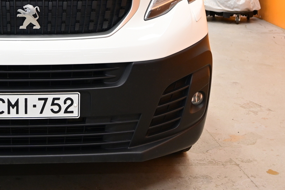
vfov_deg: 16.7
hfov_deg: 24.8
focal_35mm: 81
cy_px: 12
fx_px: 638
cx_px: 58
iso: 500
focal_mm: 24.5
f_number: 4.2
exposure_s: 1/40
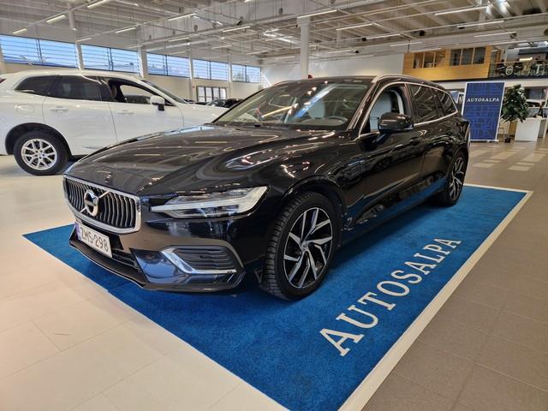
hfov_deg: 73.9
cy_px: 206
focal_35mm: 23
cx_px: 274
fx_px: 364
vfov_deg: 58.9
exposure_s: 1/180
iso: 50
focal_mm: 5.4
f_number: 1.8
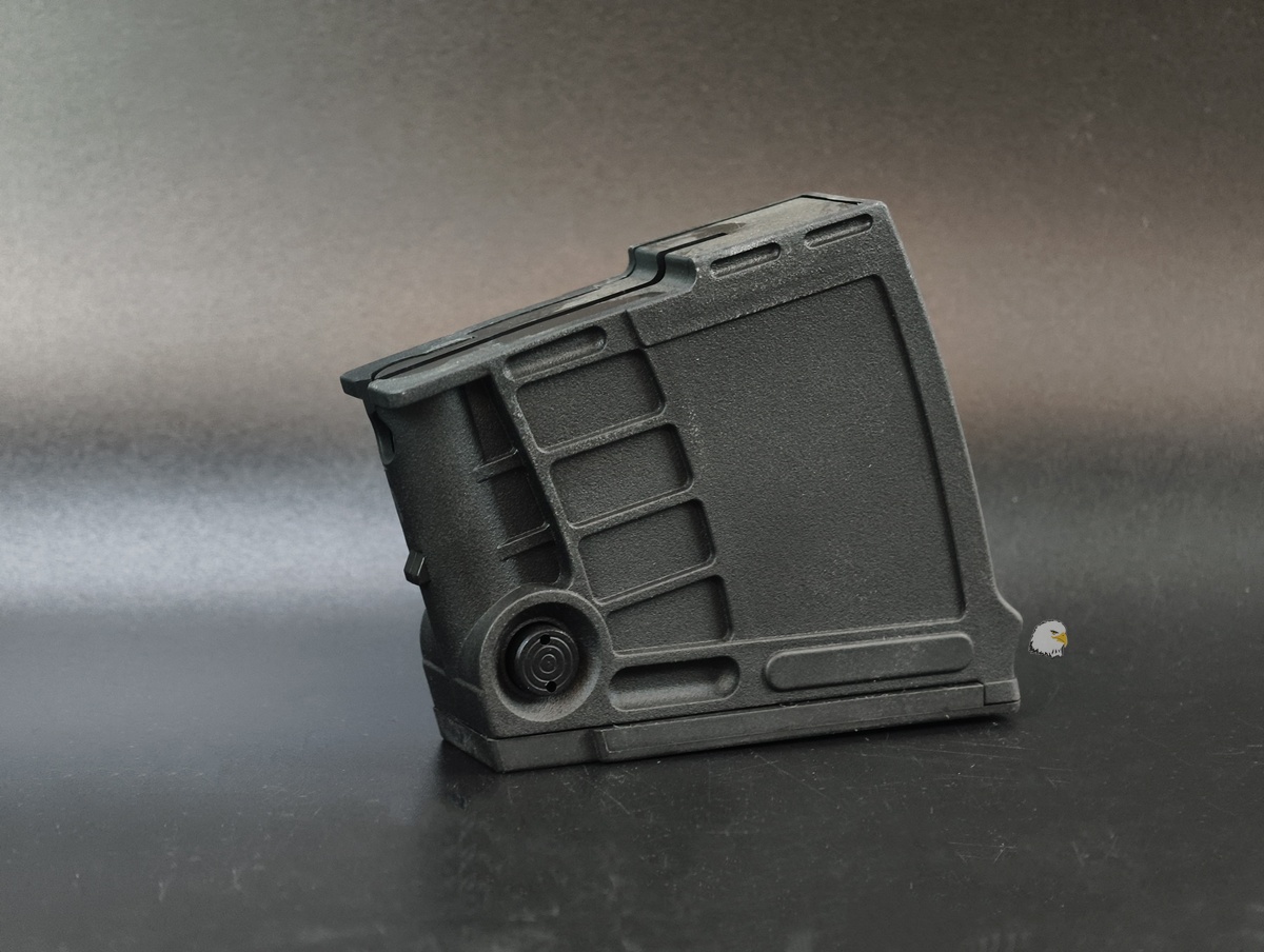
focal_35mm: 85
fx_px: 3109
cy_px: 476
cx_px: 632
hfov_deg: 23.0
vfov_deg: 17.4
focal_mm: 22.48
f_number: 2.67
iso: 2951
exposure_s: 1/20
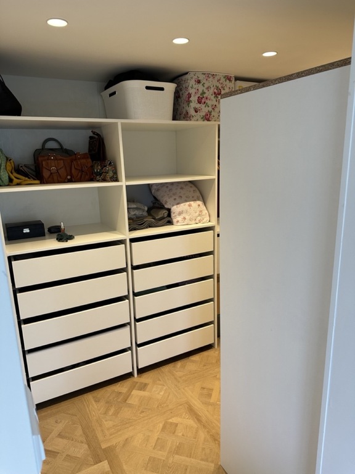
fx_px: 328
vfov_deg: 71.6
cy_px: 237
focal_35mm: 24
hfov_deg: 56.8
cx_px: 178
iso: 200
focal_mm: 6.86
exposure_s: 1/100
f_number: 1.78
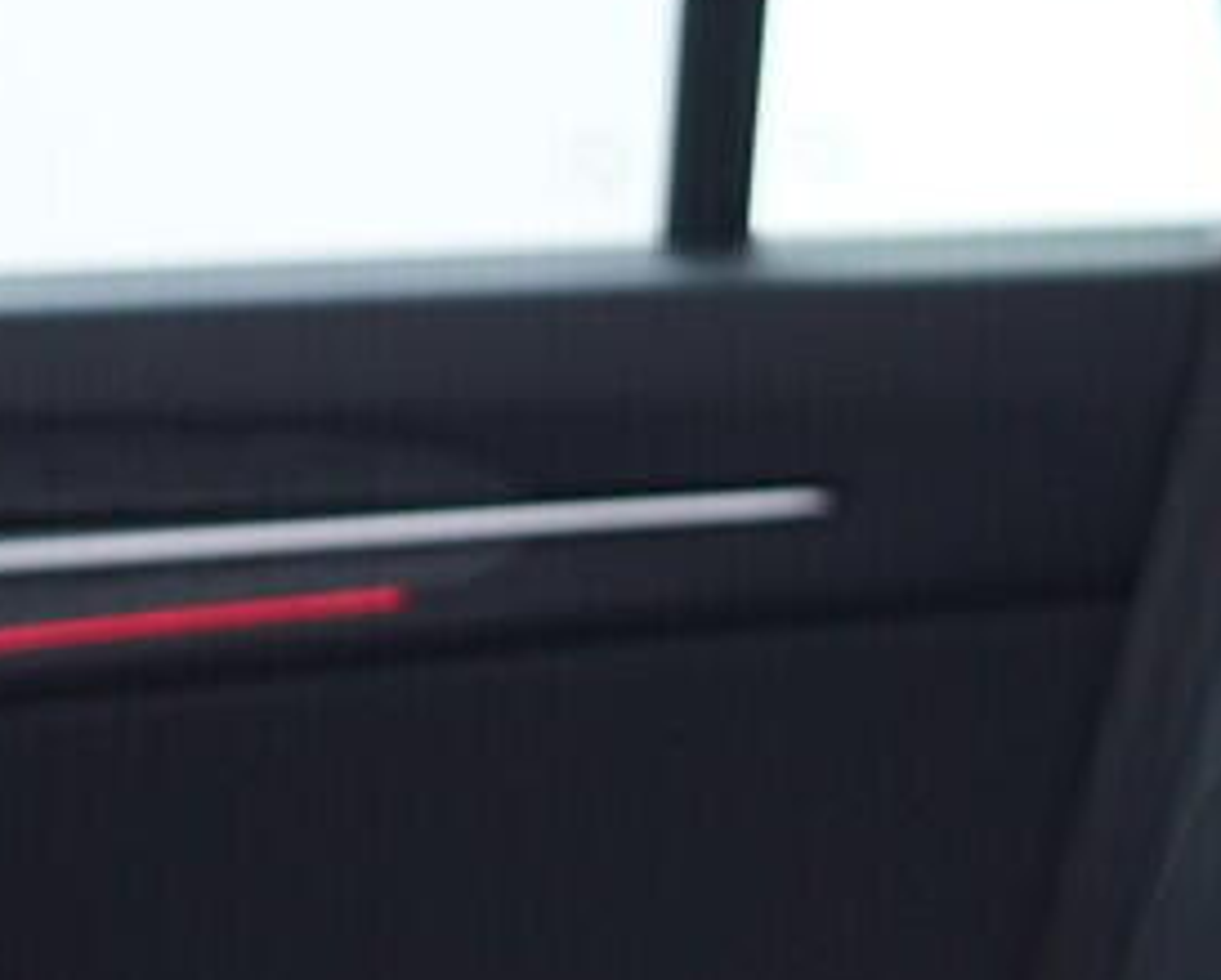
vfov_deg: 8.6
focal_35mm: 178
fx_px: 6439
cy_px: 1293
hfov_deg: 10.8
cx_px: 1042
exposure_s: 1/40
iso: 500
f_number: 2.8
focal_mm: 24
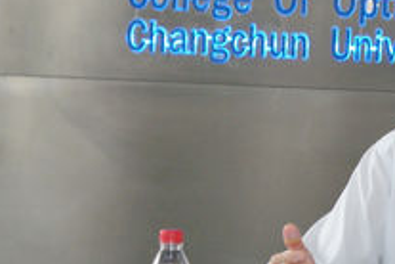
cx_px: 473
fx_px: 3061
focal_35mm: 279
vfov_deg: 4.9
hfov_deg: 7.3
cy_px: 159
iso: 800
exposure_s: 1/80
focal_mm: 70
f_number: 5.6
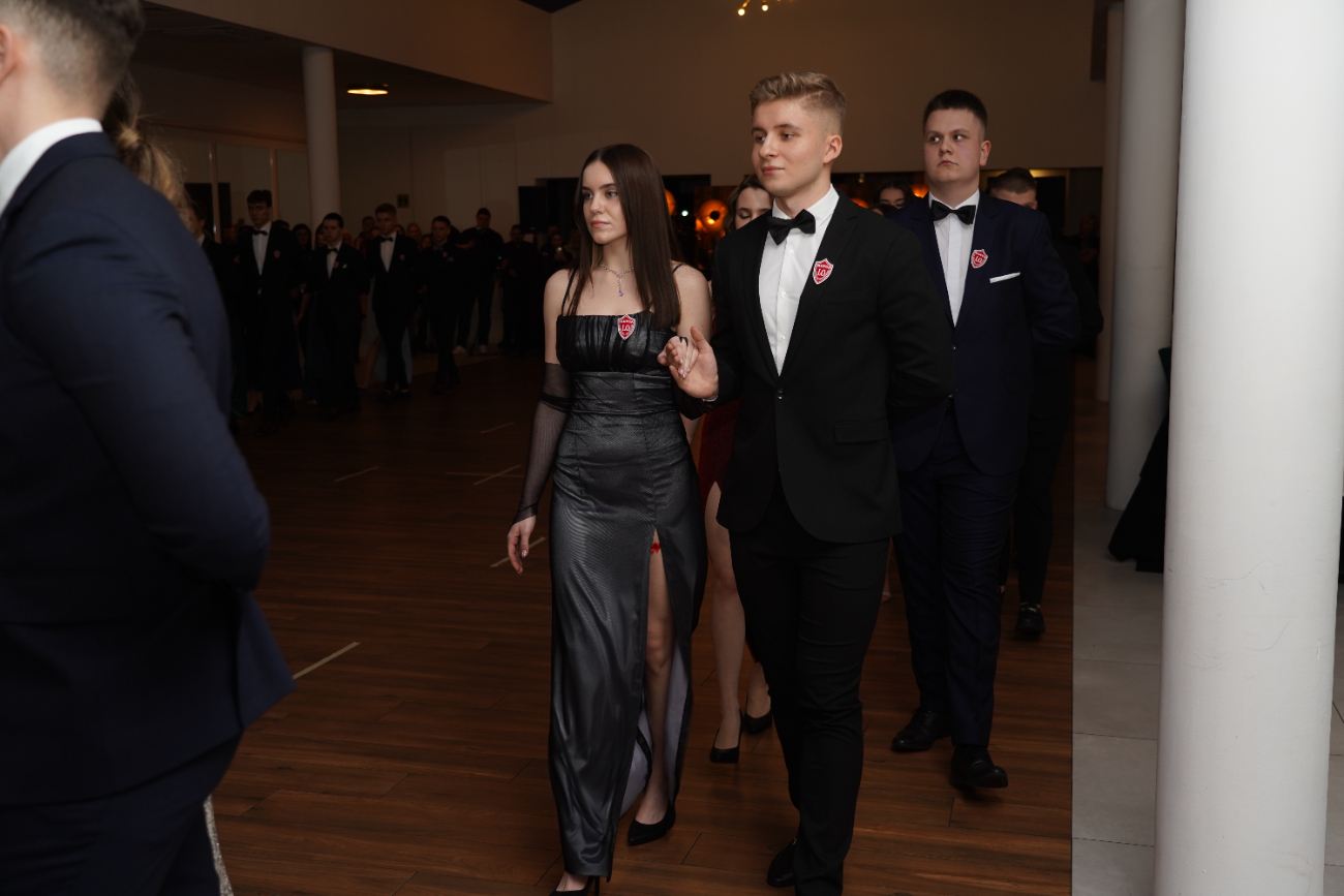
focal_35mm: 36
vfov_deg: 36.9
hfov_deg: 53.1
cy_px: 448
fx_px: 1344
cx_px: 672
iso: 250
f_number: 4
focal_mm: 36
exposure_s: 1/125
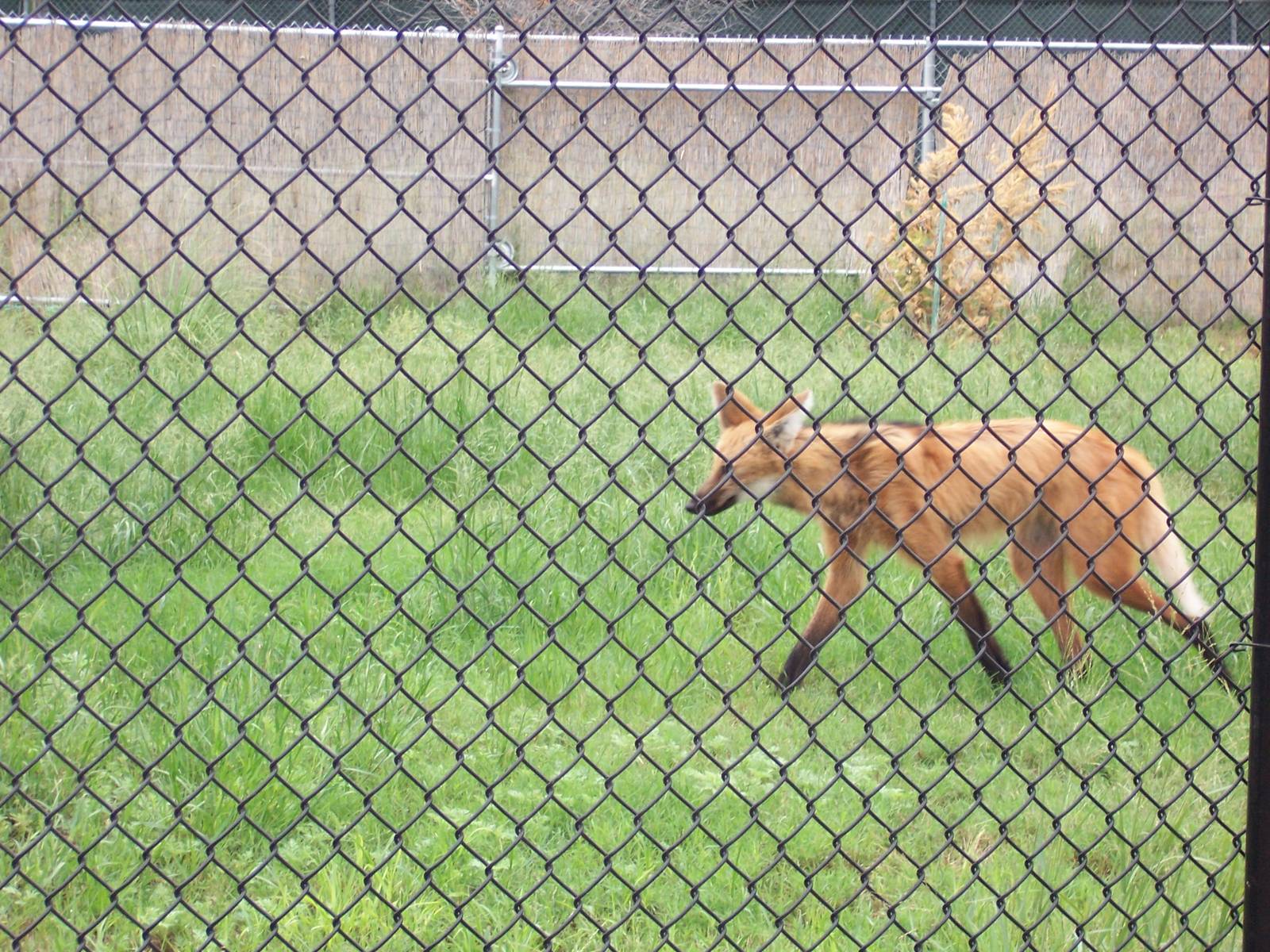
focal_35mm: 132
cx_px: 635
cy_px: 476
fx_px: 4843
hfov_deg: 14.9
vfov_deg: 11.2
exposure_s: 1/180
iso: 140
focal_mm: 22
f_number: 4.8
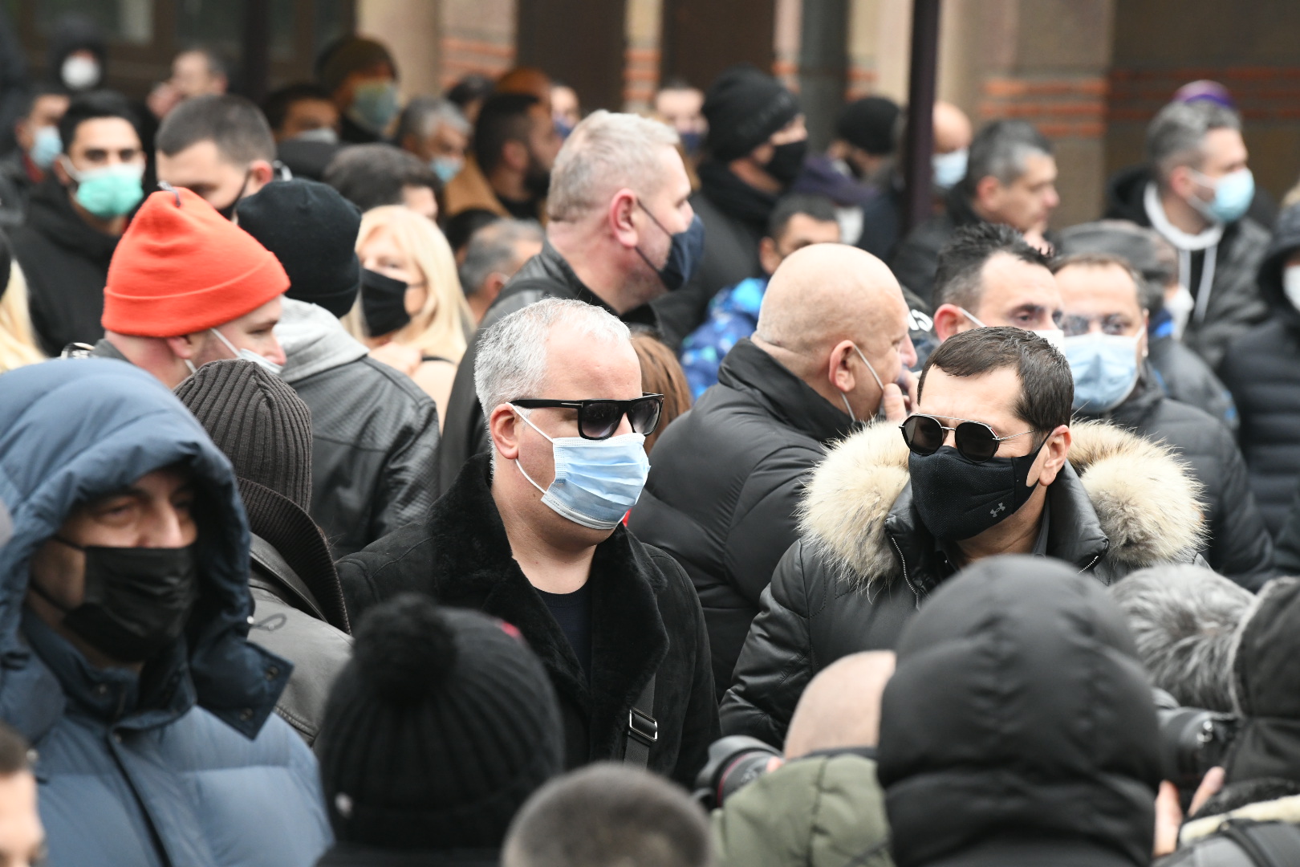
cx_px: 650
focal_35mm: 200
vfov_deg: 6.9
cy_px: 434
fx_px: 7222
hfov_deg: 10.3
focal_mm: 200
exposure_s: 1/160
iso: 3200
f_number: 7.1
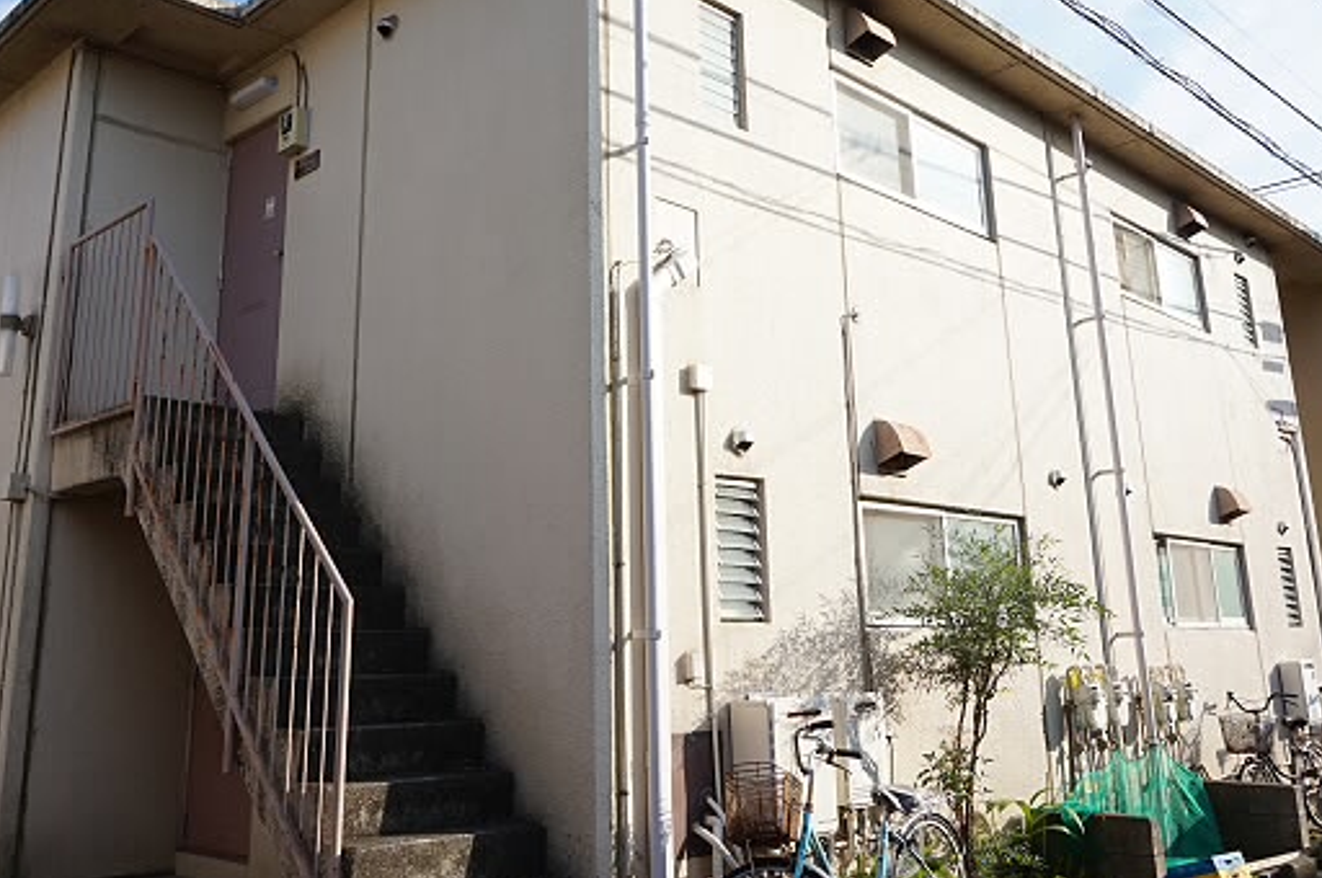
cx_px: 636
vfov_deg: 38.5
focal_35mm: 34
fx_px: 1247
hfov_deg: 55.8
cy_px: 320
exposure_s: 1/100
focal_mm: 16
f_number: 10
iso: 100
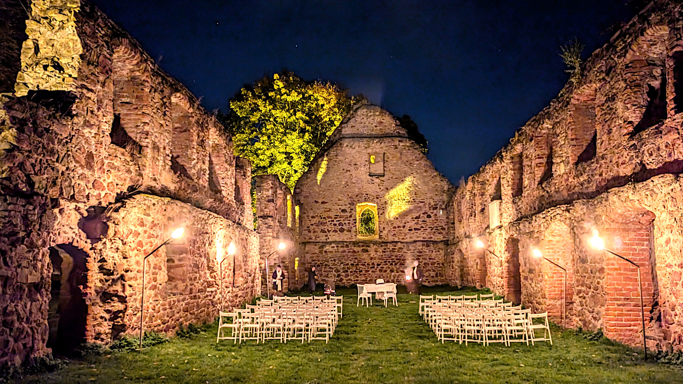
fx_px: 507
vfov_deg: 41.3
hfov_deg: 67.9
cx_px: 345
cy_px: 233
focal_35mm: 28
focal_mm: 5.43
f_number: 1.89
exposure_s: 1/10
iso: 2296
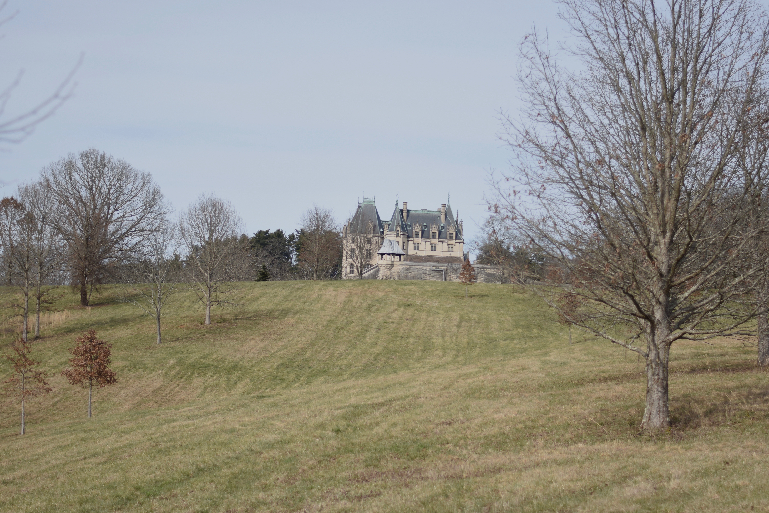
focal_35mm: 75
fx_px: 1602
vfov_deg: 18.2
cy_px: 256
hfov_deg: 27.0
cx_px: 384
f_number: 1.8
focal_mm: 50
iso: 100
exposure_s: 1/4000
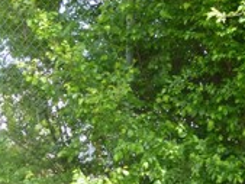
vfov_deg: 10.6
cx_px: 348
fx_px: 963
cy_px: 256
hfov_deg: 13.8
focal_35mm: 136
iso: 100
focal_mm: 6.5
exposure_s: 1/160
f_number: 3.6
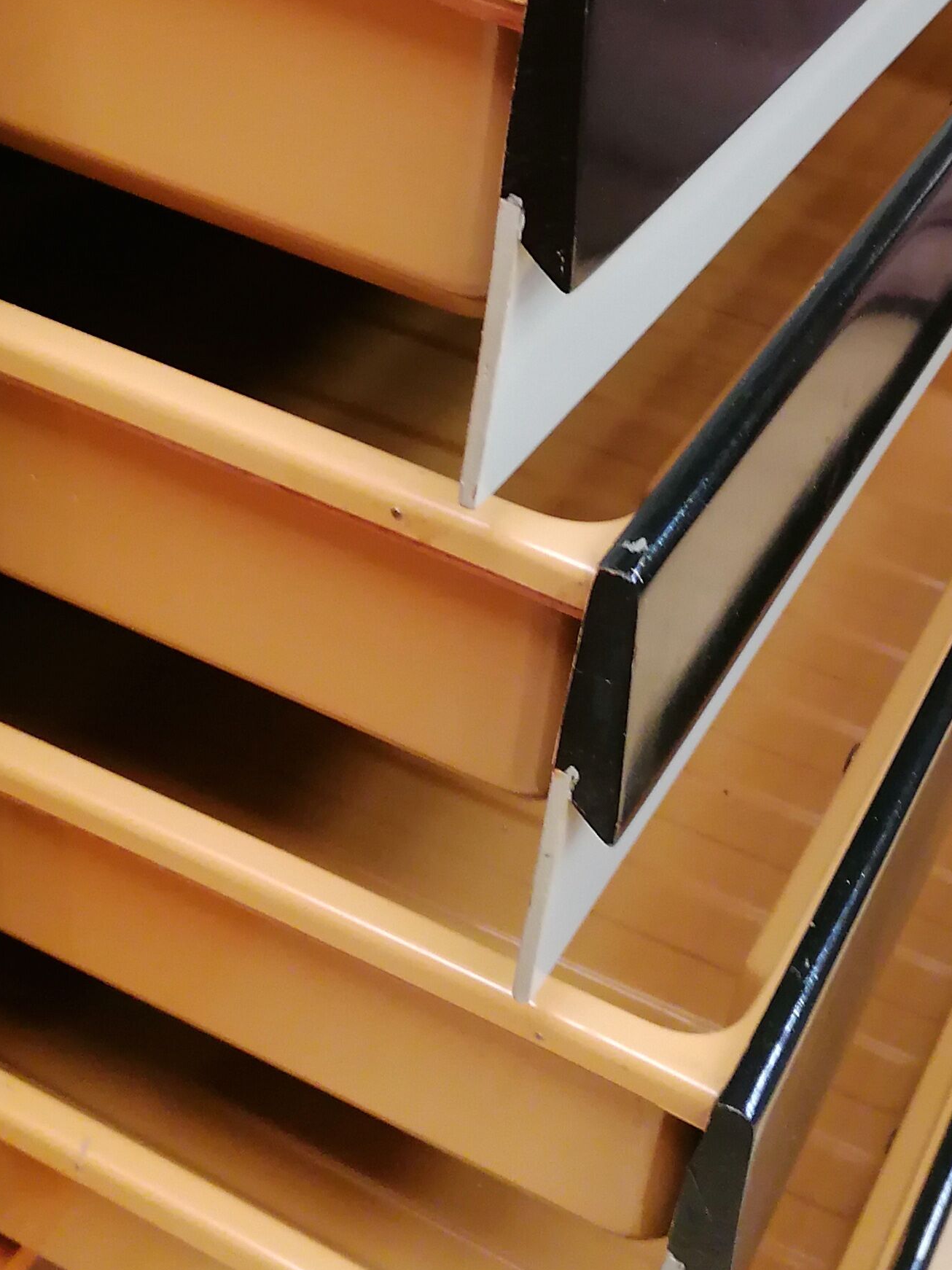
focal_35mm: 62
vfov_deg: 30.8
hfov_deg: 23.6
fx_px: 2274
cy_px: 345
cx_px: 623
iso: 320
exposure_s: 1/33.3
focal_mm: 4.75
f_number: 1.8
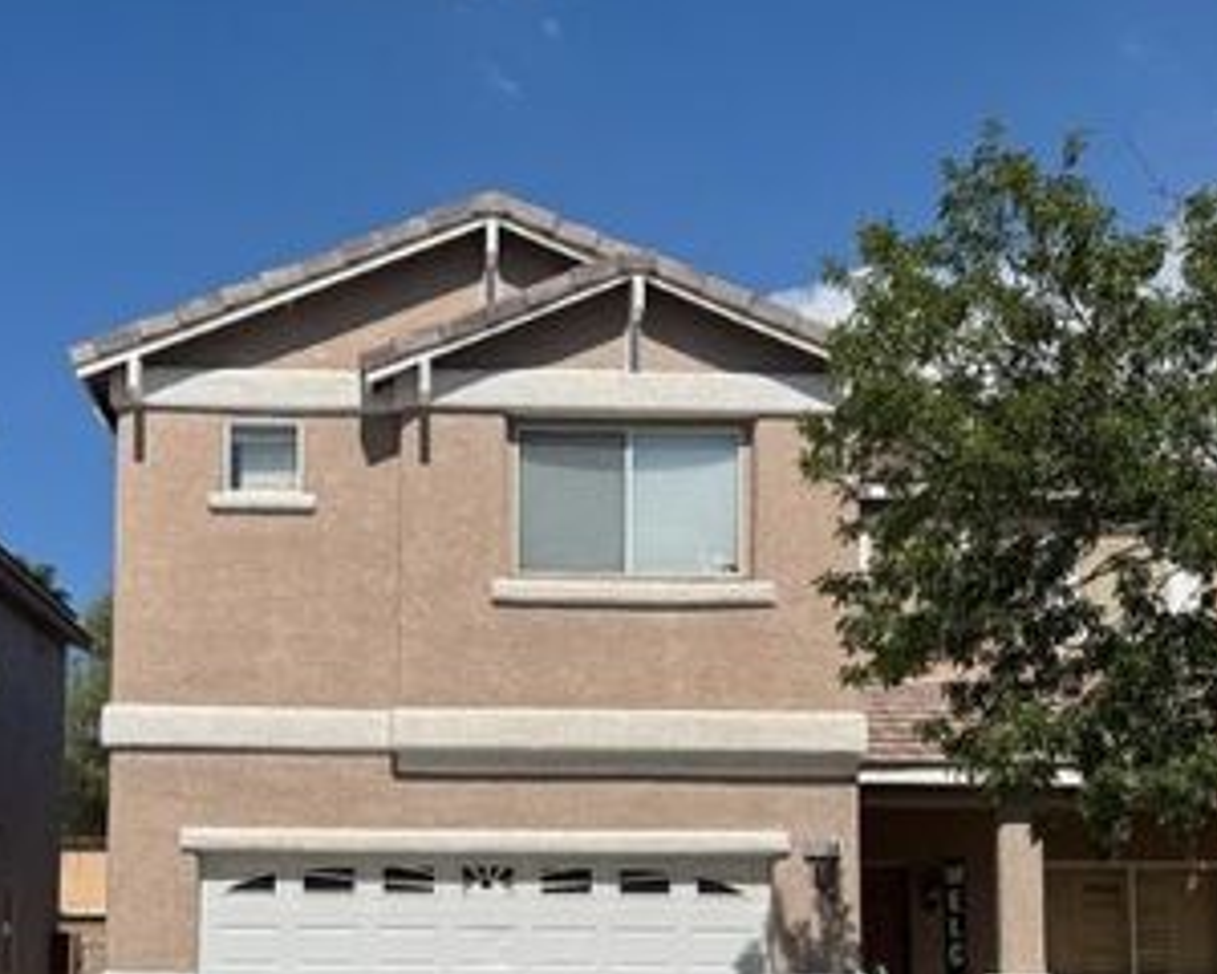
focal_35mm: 52
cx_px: 540
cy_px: 781
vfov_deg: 28.5
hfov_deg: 36.0
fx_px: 1873
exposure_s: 1/9009
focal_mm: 6.76
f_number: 1.78
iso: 80
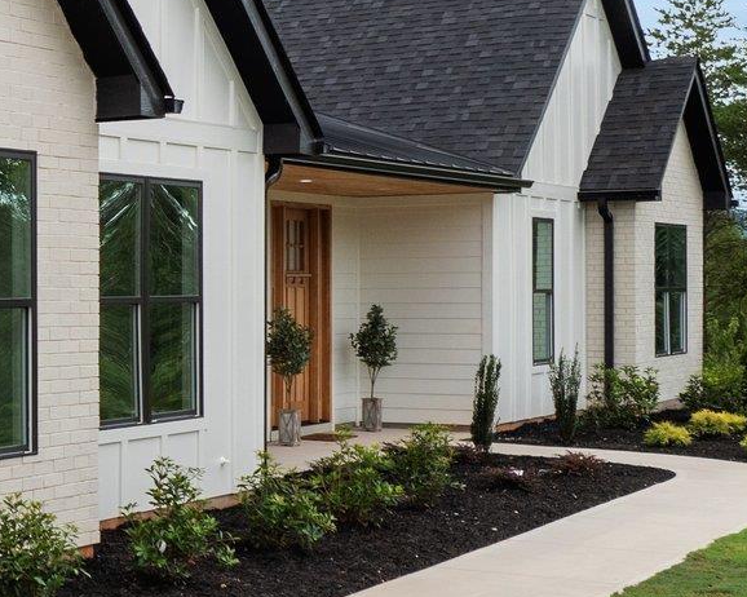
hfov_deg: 20.2
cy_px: 227
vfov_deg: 18.5
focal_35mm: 83
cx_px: -336
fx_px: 1834
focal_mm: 12.29
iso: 100
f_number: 2.8
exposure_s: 1/60
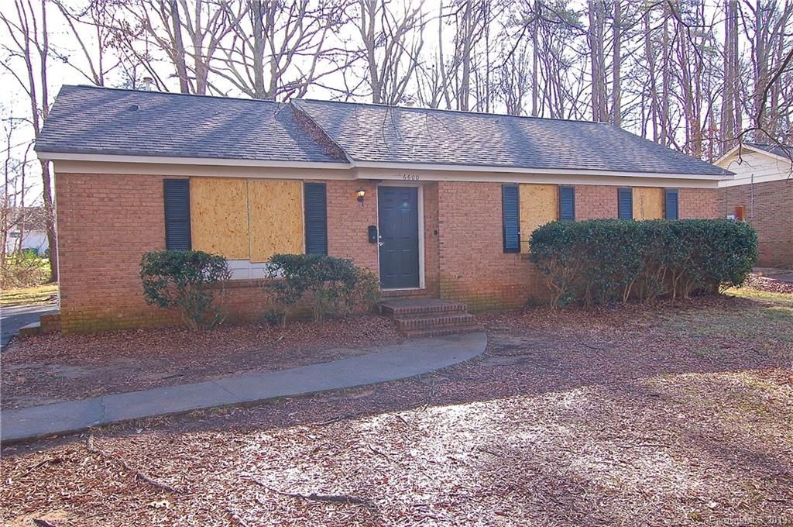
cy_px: 264
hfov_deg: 67.4
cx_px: 396
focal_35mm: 27
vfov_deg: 47.8
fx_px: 594
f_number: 6.3
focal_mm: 18
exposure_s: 1/160
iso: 200
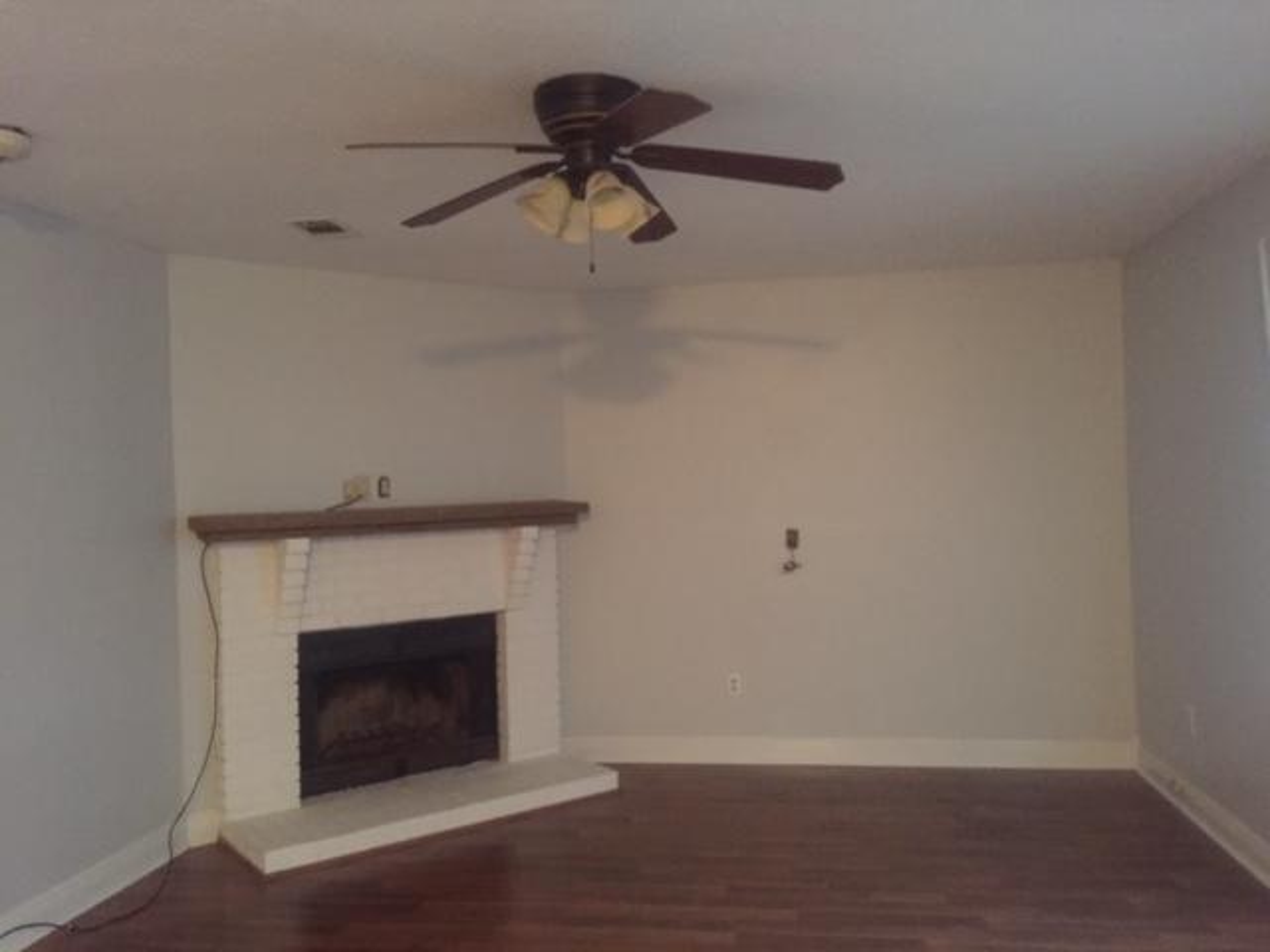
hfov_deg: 61.7
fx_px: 1064
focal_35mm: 29
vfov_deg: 48.2
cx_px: 635
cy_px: 476
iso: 640
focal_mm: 4.15
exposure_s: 1/15
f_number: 2.2
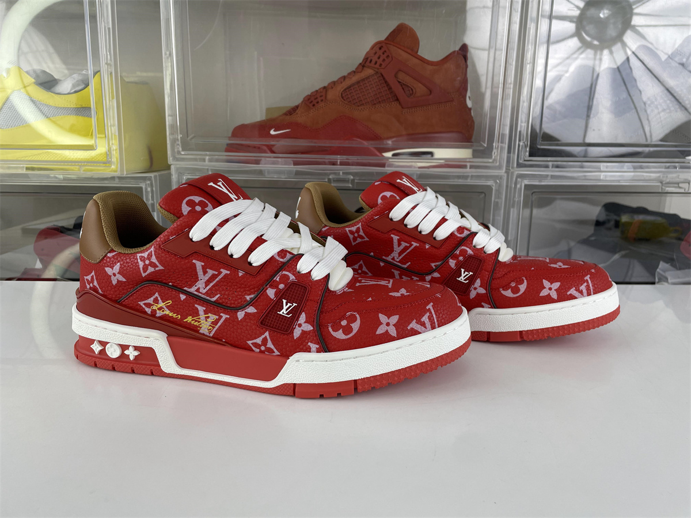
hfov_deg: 67.3
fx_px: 519
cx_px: 346
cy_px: 259
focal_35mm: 26
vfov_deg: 53.1
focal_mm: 4.2
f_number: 1.6
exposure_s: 1/167
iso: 32
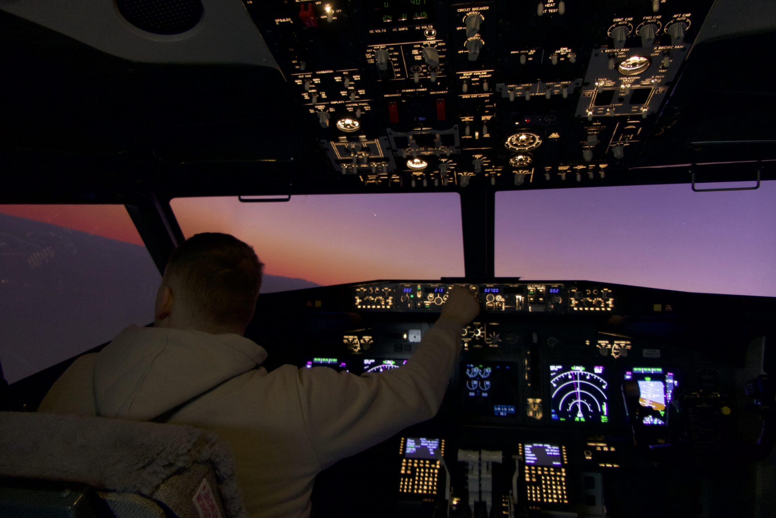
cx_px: 388
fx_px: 517
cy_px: 259
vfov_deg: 53.1
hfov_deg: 73.7
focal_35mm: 24
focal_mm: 8.9
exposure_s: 1/40
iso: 640
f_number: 2.8
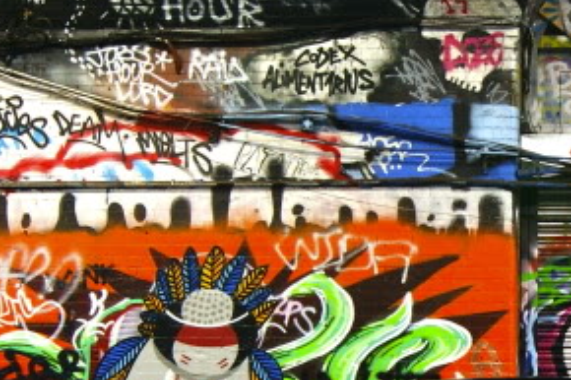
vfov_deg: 12.7
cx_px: 566
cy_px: 387
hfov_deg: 18.8
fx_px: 1680
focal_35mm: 106
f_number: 14
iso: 100
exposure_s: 4
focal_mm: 20
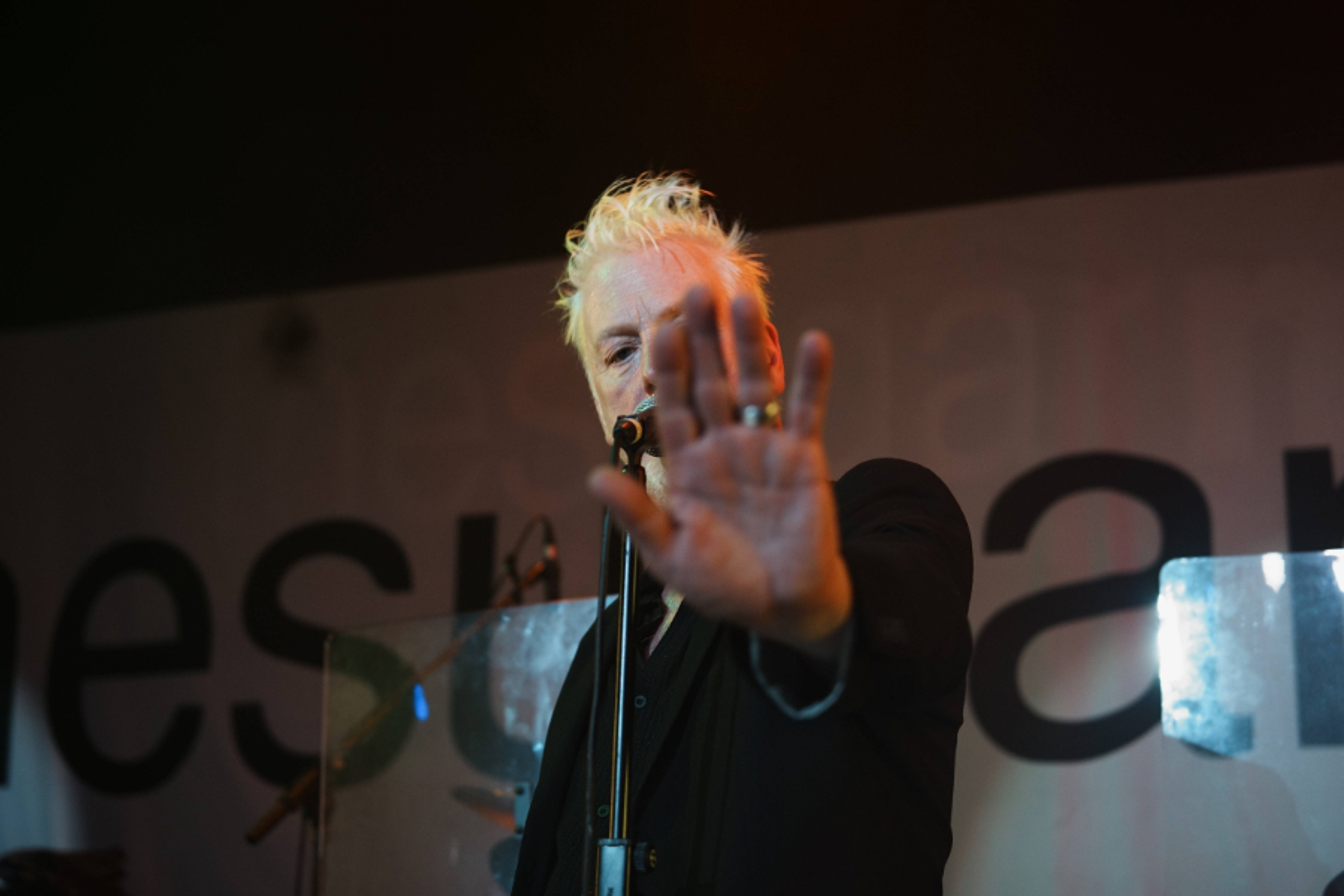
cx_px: 672
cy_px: 448
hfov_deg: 47.9
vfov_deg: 33.0
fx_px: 1512
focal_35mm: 40
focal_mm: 27
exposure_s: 1/50
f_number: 1.6
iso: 400
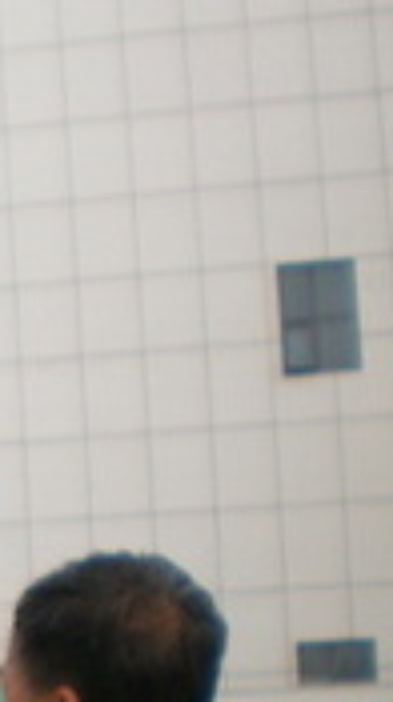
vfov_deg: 14.9
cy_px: 706
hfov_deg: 7.6
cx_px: -706
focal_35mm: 142
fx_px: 2640
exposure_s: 1/200
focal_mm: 6.3
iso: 64
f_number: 3.1
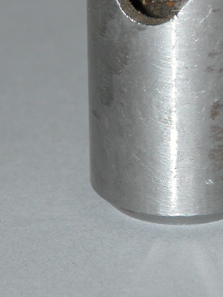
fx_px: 5524
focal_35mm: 643
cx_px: 207
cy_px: 65
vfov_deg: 3.1
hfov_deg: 2.3
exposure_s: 1/125
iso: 100
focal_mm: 71.2
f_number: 5.3
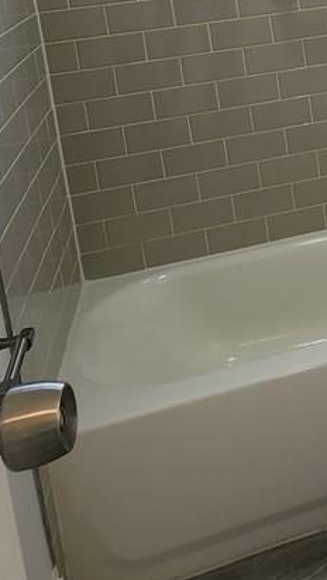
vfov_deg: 35.4
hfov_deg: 18.3
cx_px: 547
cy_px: 46
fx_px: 847
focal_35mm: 55
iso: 64
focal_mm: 2.2
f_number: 2.2
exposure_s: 1/120
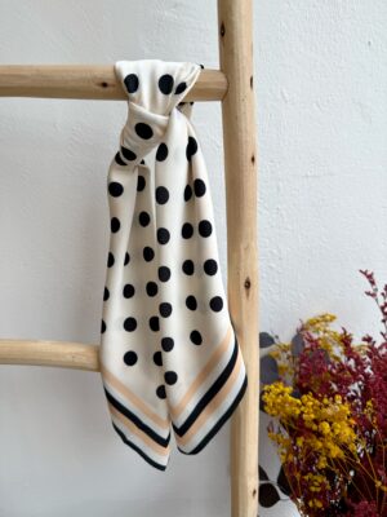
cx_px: 194
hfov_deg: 56.8
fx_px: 358
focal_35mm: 24
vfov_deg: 71.6
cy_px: 258
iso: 64
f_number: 1.78
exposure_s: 1/157
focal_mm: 6.76
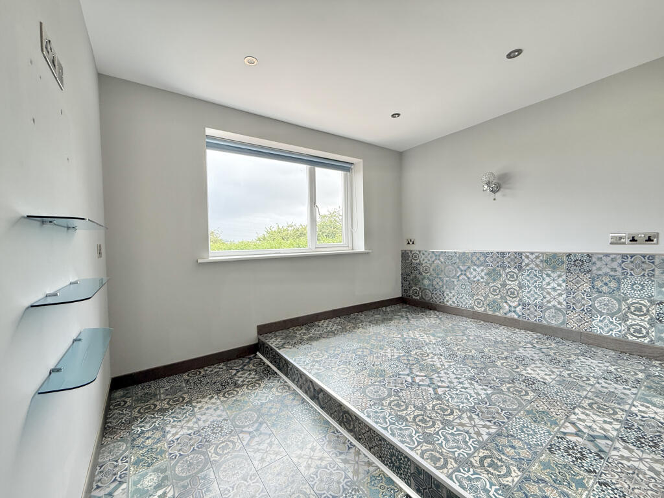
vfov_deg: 85.7
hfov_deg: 102.1
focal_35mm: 14
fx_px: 269
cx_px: 332
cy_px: 249
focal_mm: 2.22
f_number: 2.2
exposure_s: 1/99
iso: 160
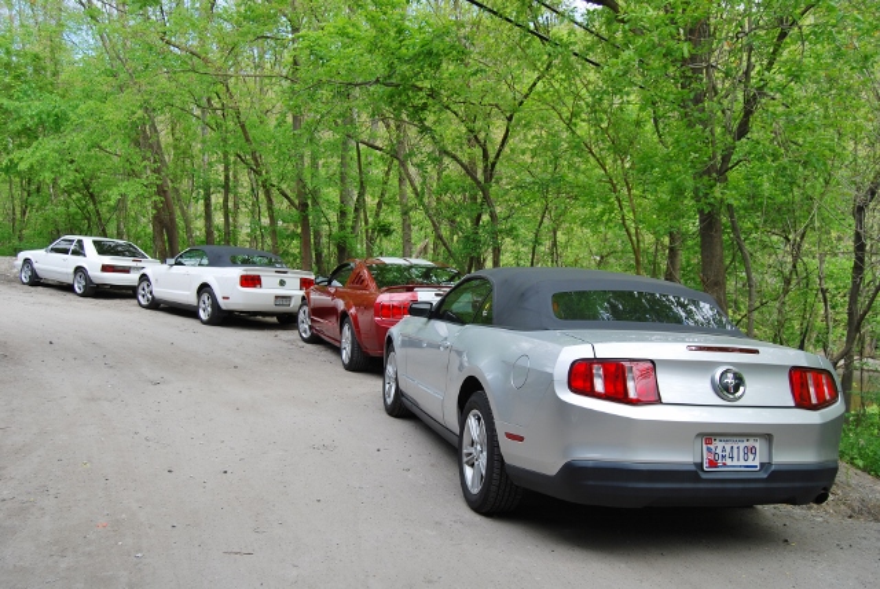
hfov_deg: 57.2
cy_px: 294
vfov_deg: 40.0
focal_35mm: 33
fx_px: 807
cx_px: 440
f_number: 5.6
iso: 110
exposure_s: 1/125
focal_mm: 22
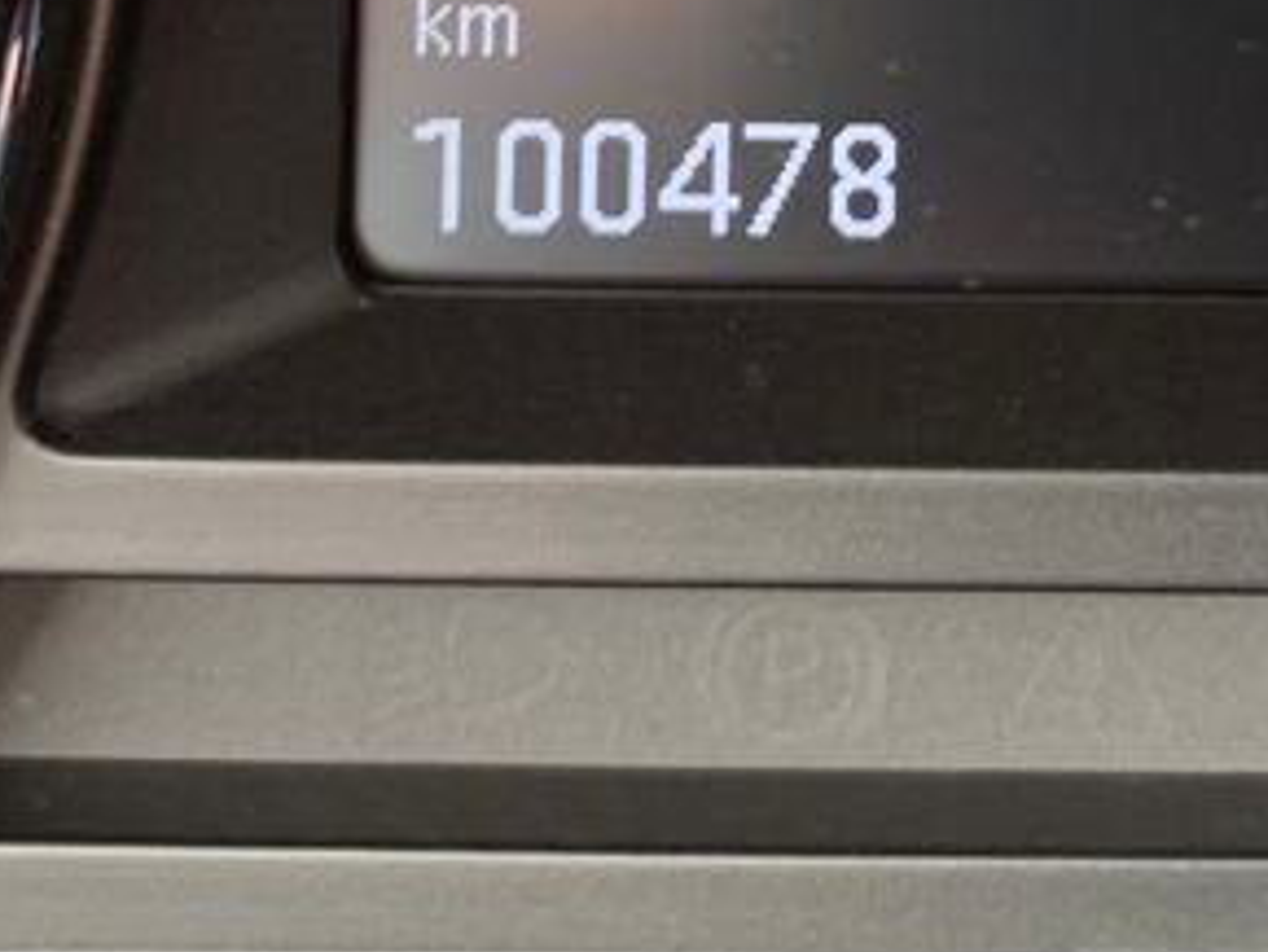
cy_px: -562
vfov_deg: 14.7
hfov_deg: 21.0
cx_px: 1027
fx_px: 3371
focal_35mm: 92
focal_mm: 4.25
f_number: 1.8
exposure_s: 1/101
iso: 100
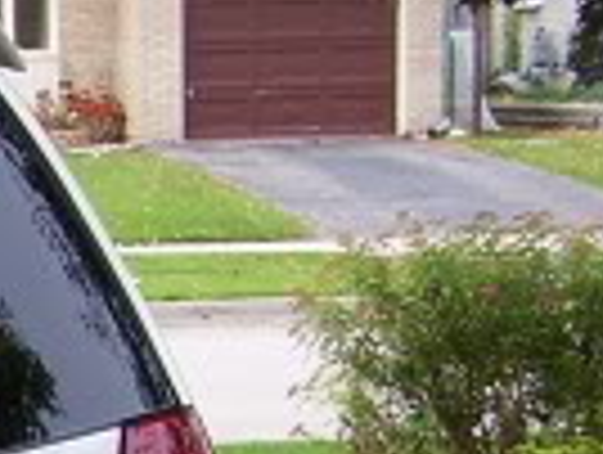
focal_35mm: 181
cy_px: 643
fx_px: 3159
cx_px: -652
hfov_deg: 10.0
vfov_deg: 8.1
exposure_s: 1/200
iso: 80
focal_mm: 6.3
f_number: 2.8
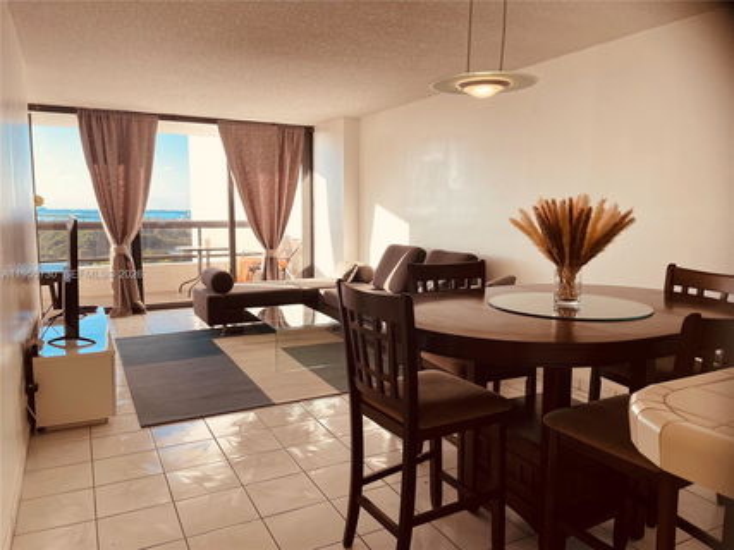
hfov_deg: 67.3
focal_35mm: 26
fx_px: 551
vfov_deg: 53.0
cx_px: 367
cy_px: 275
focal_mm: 4.2
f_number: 1.6
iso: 32
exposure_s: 1/252
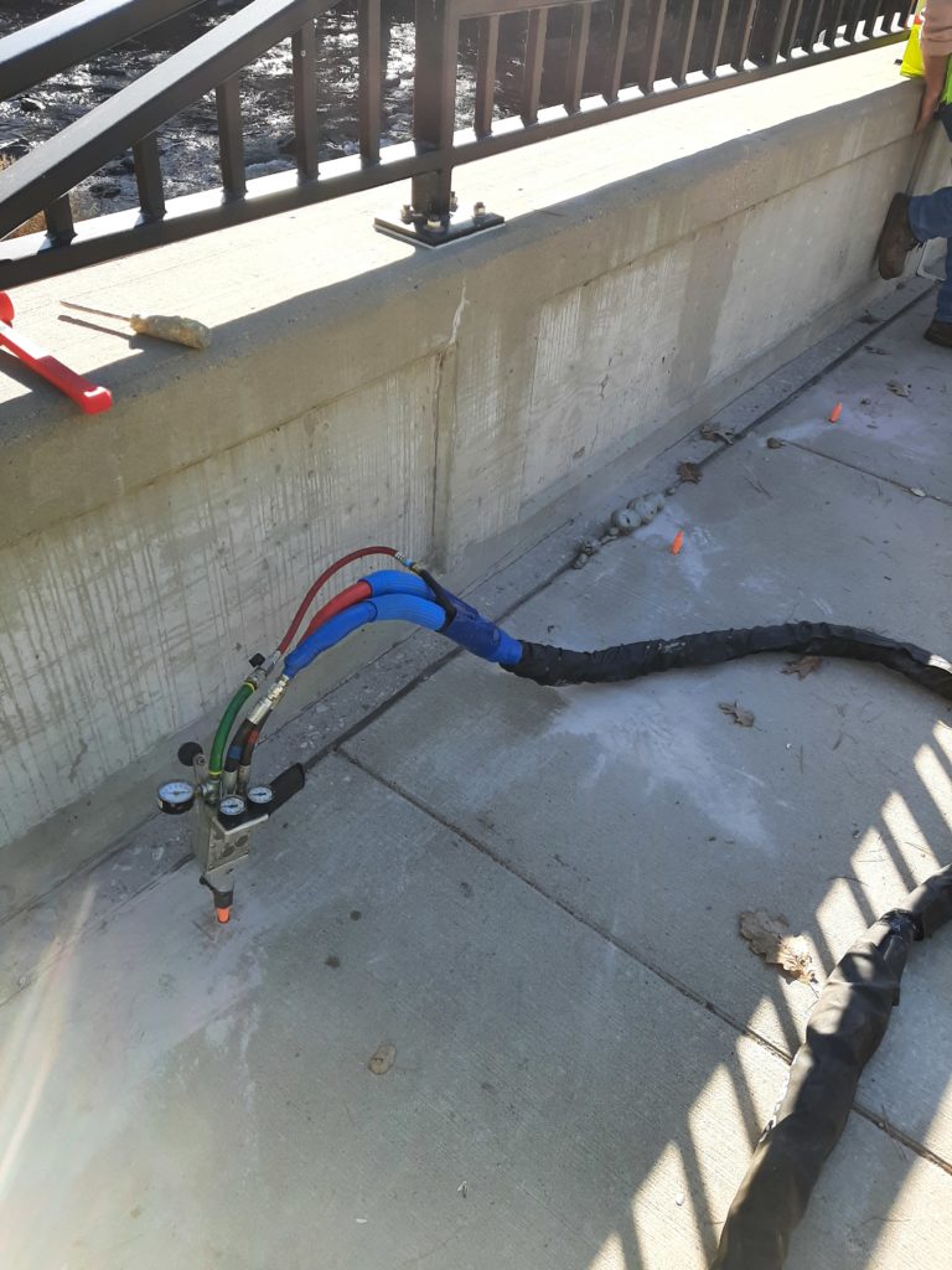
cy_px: 635
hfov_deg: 53.1
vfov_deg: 67.3
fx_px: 953
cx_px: 476
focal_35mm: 26
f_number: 1.7
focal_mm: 3.93
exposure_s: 1/778
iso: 40
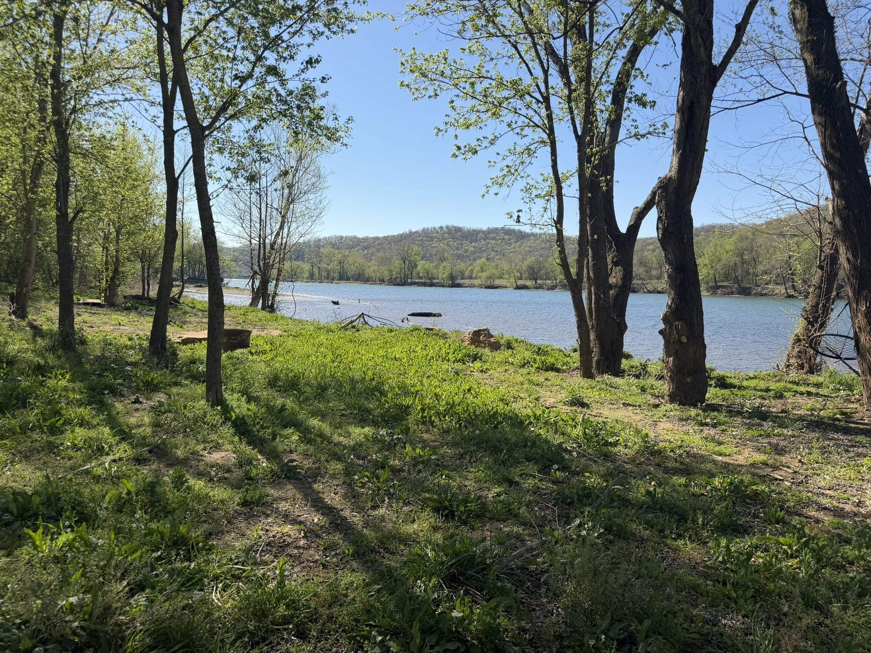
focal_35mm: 24
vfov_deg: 56.8
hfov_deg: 71.6
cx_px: 436
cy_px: 326
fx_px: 604
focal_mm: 6.76
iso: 80
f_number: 1.78
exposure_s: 1/3425
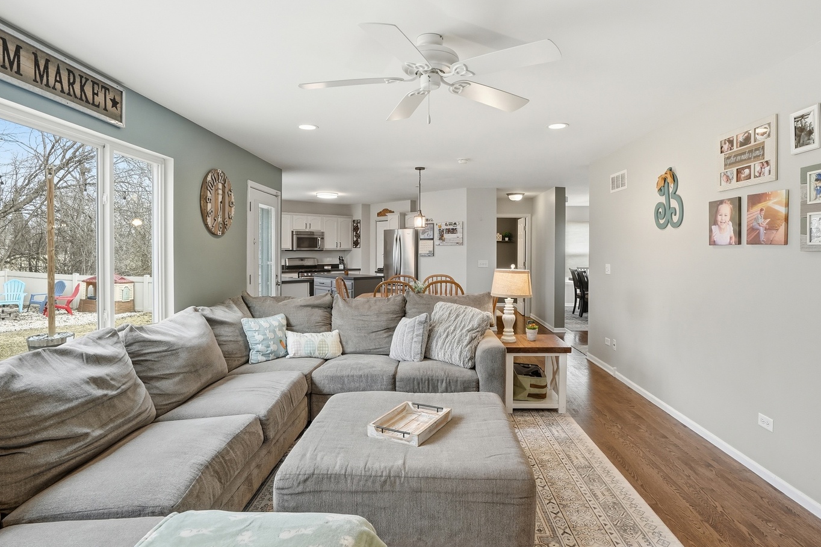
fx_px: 433
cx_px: 425
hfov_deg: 86.9
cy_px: 264
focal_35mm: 19
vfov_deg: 64.5
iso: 1000
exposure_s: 1/400
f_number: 8
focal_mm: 16
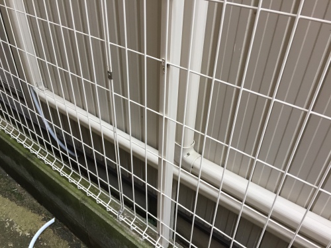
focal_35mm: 29
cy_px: 124
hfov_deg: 61.7
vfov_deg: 48.2
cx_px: 166
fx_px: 277
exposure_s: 1/30
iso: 32
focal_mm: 4.15
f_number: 2.2
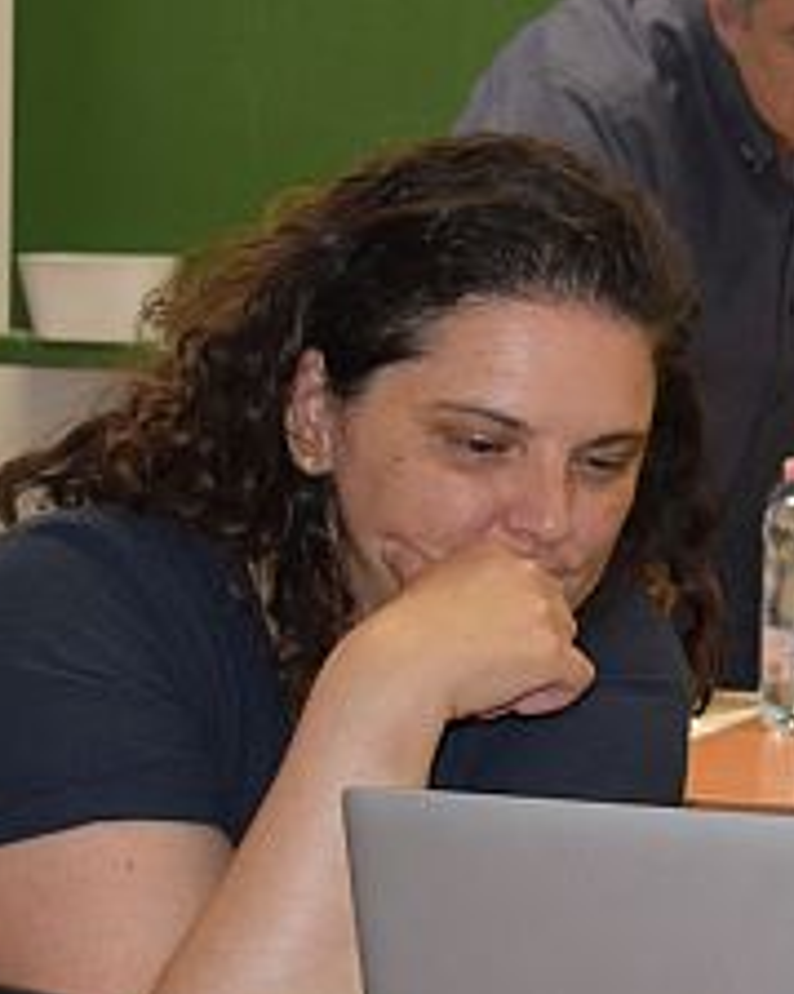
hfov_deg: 9.8
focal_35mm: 153
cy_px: 446
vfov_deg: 12.6
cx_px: 1202
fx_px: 4497
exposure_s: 1/125
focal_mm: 38
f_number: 4.8
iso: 1250
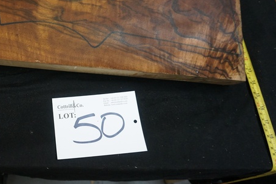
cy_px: 55
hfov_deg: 48.5
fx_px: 291
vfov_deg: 34.5
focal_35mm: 38
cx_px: 65
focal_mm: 16
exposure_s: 1/160
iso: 1600
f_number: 3.5
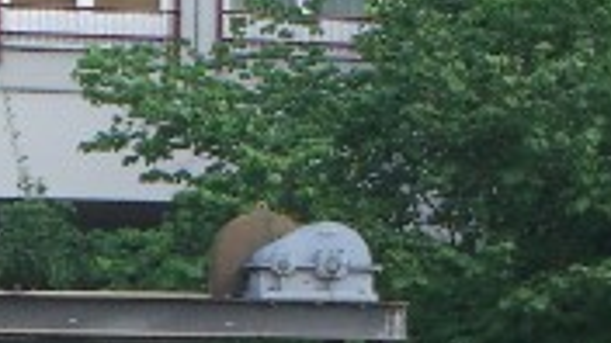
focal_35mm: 389
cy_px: 696
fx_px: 6302
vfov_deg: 3.1
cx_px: 156
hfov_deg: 5.5
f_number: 5.1
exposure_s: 1/100
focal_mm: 23.7
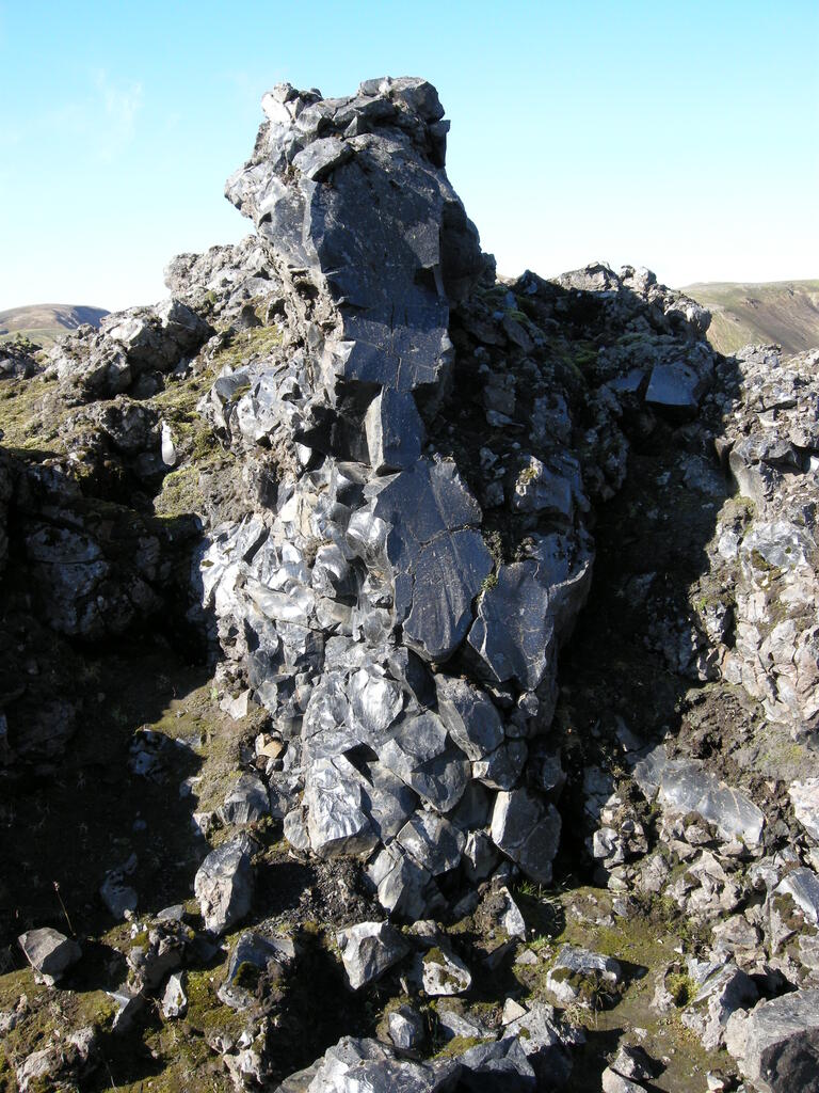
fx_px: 1104
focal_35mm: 35
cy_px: 546
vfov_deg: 52.6
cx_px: 410
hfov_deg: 40.7
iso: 100
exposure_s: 1/170
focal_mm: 7.5
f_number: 4.8
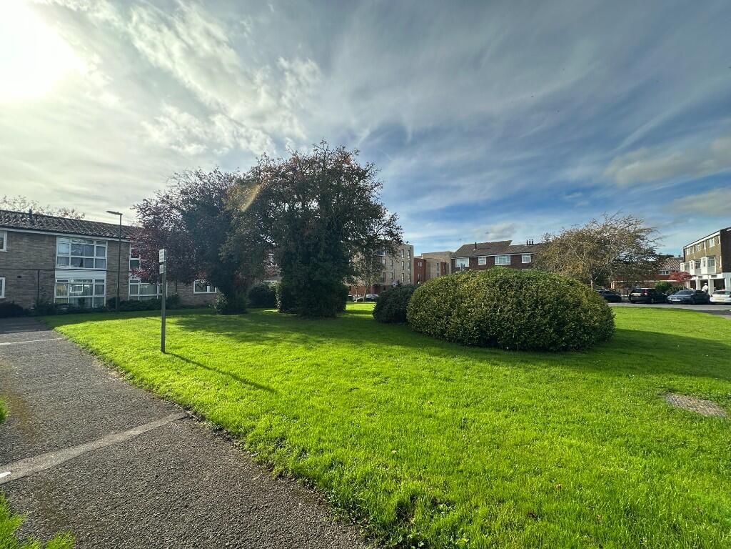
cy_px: 274
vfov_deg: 85.7
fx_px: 296
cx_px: 366
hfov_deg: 102.1
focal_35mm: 14
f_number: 2.2
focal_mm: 2.22
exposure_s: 1/1261
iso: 40
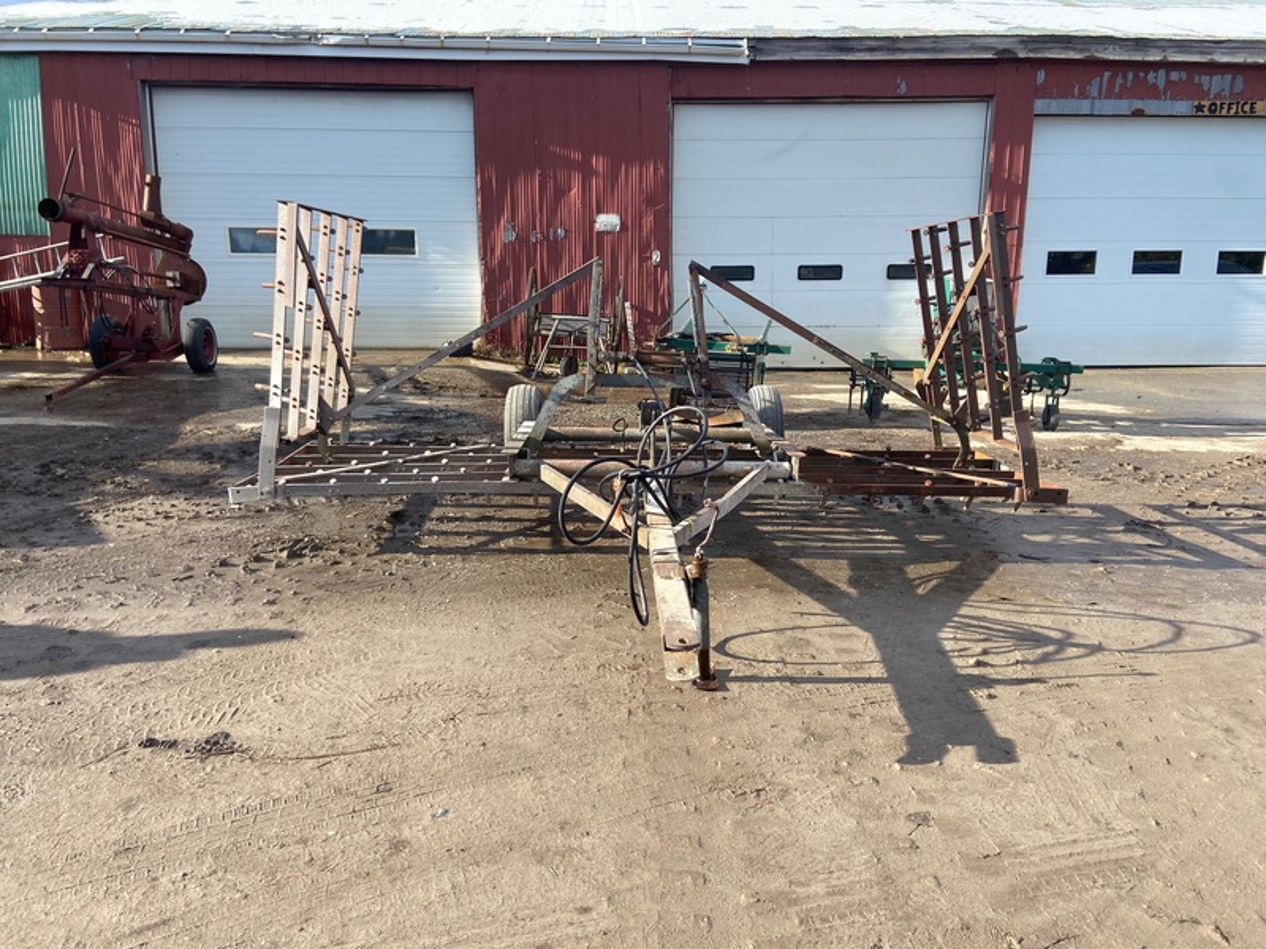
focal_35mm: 26
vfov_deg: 53.1
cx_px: 633
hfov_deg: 67.3
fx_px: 951
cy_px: 474
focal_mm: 4.25
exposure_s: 1/1316
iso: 32
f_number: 1.8
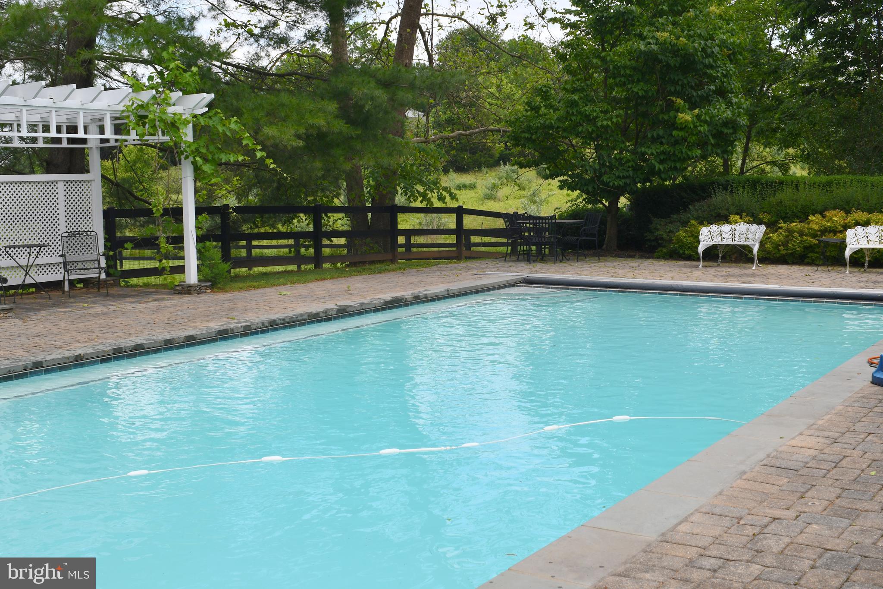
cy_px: 294
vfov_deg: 31.9
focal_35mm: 42
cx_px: 442
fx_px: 1030
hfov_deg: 46.4
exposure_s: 1/250
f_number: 9
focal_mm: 28
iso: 100
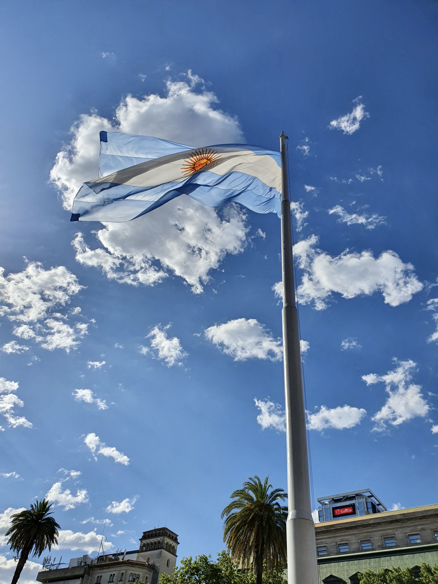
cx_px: 219
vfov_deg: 67.3
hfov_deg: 53.1
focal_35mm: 26
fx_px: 439
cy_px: 292
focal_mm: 4.3
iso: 50
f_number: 2.4
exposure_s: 1/4448
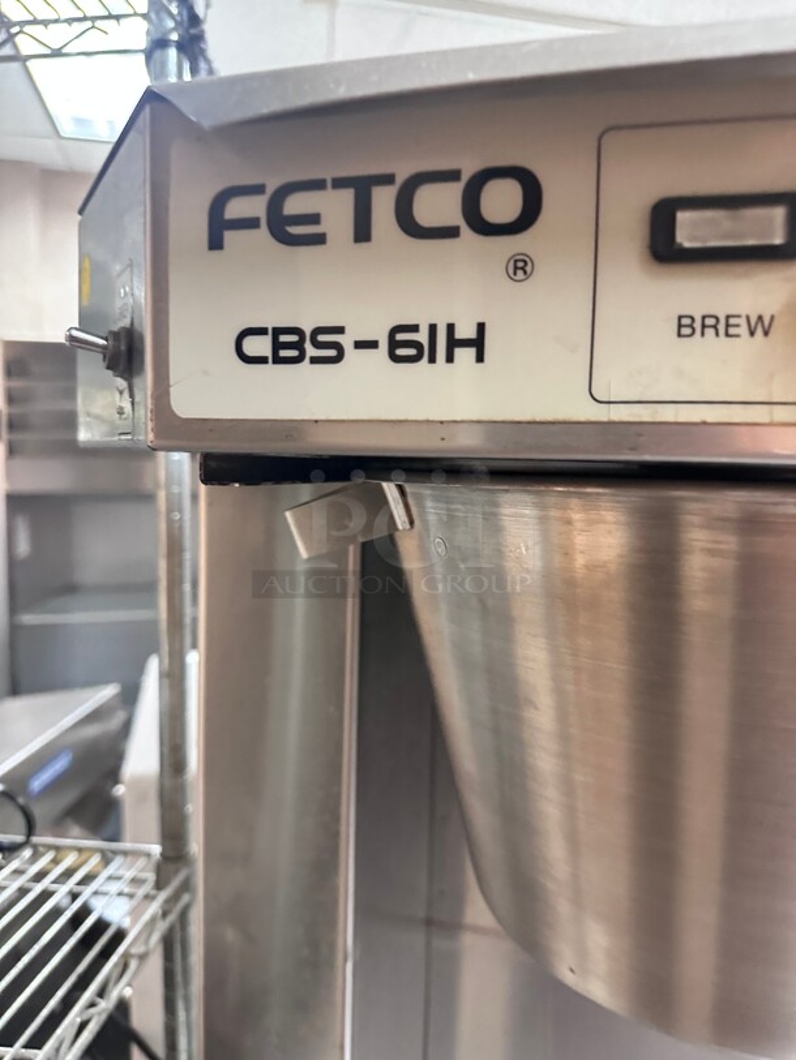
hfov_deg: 56.8
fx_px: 736
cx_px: 398
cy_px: 530
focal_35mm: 24
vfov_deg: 71.6
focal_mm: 6.86
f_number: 1.78
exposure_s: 1/60
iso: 800
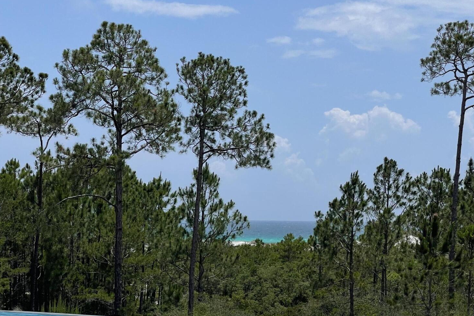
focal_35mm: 91
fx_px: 1198
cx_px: 240
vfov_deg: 14.9
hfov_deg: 22.4
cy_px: 266
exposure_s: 1/2732
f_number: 2.2
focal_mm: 7.5
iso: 20
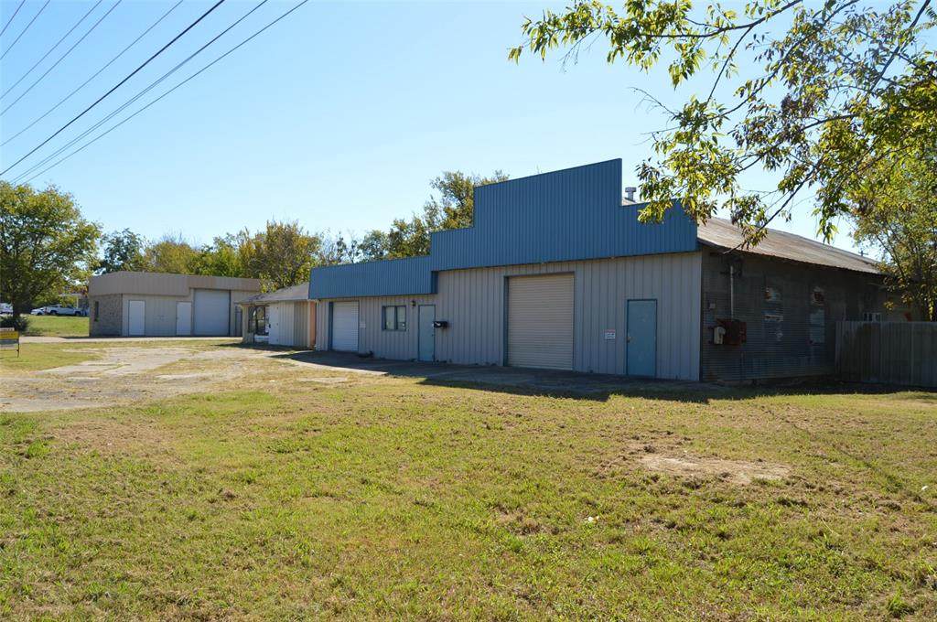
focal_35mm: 27
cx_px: 468
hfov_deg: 67.4
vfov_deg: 47.8
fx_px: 702
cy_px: 311
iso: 100
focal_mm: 18
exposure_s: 1/200
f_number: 9
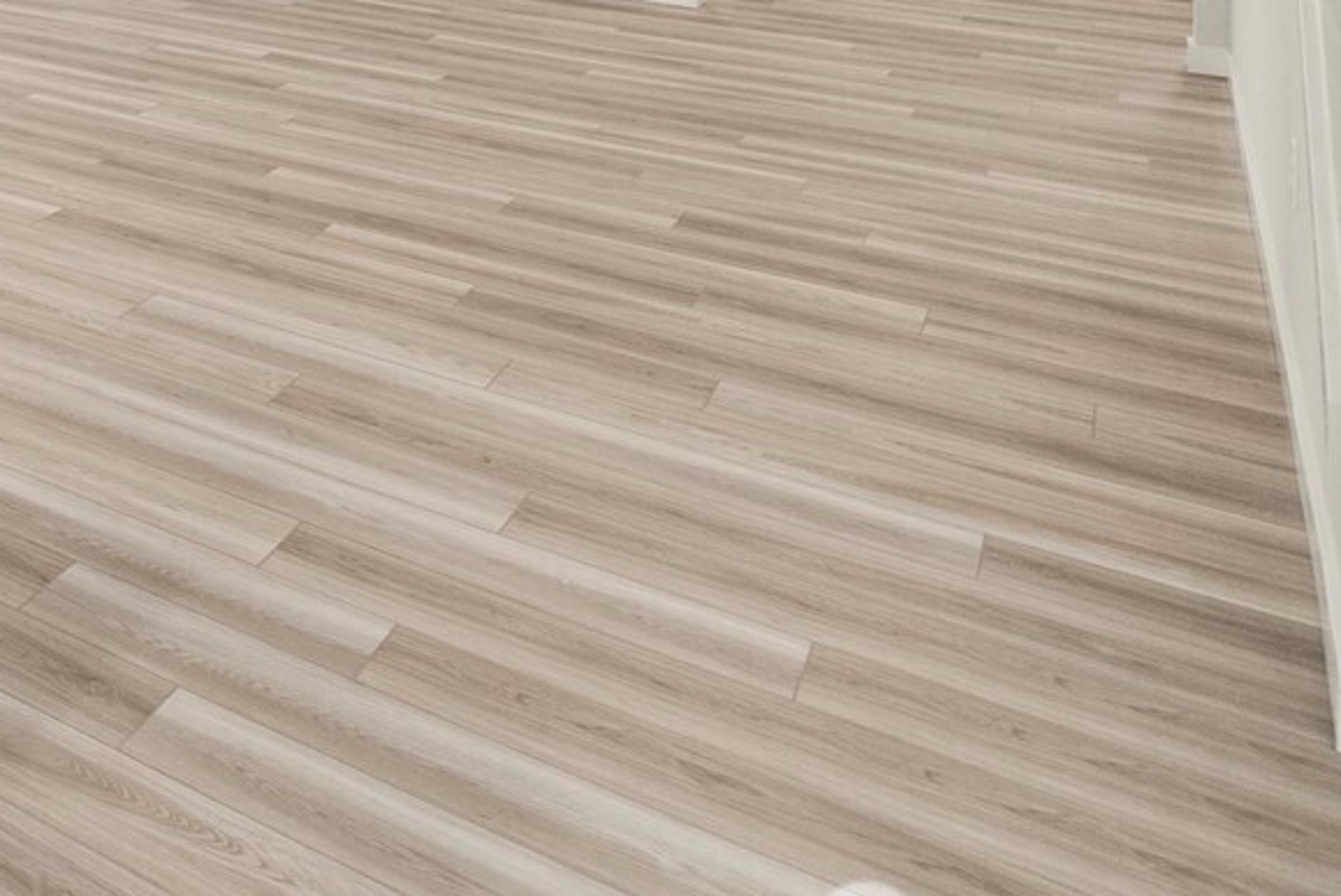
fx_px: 1528
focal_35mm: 41
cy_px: -282
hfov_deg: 30.5
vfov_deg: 27.2
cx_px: -592
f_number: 6.3
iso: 100
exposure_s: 1/60
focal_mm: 14
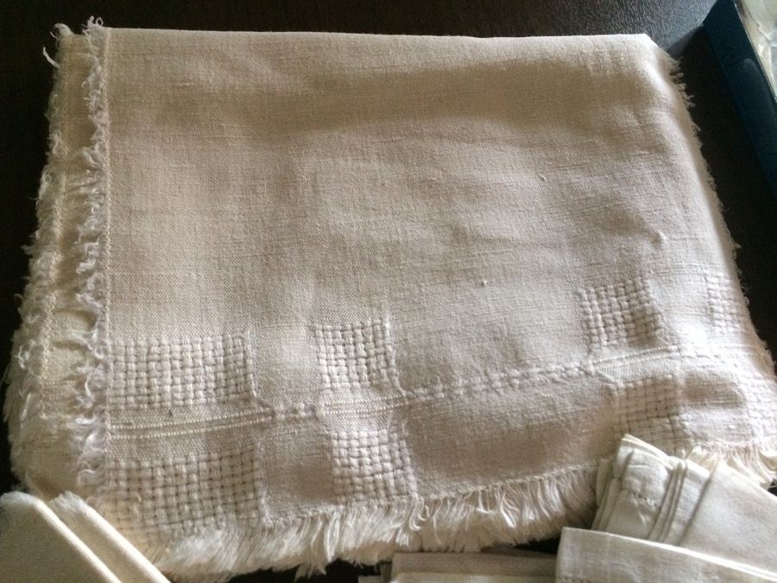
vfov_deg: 46.8
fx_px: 673
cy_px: 292
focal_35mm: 30
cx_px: 388
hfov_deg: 60.0
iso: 250
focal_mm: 4.12
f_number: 2.2
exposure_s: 1/30
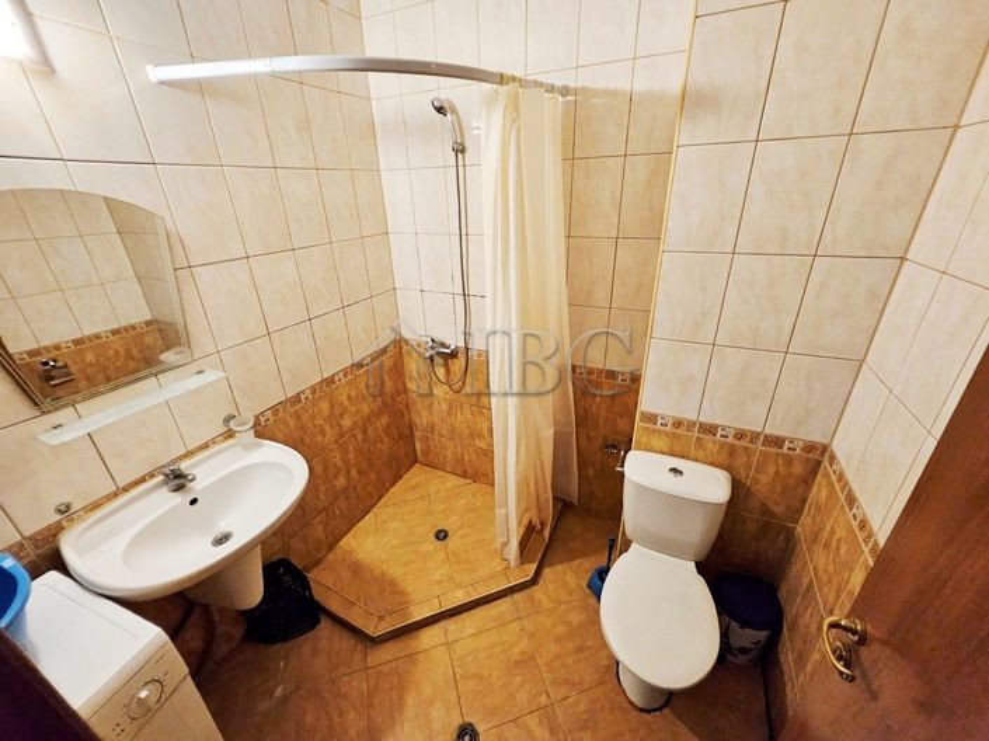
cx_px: 494
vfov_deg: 89.9
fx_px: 371
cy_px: 370
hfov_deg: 106.2
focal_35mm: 13
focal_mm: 1.7
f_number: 2.2
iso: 400
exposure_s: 1/50
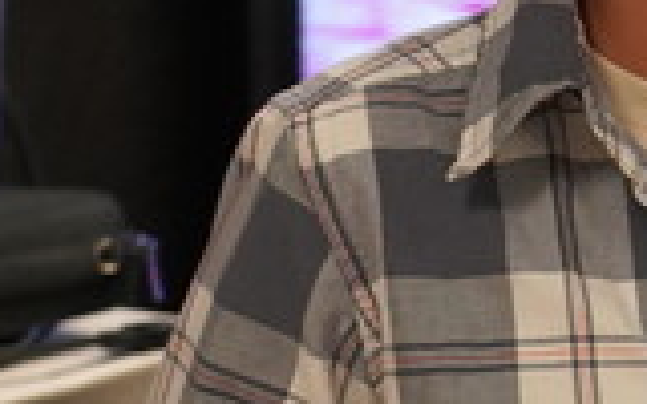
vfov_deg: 3.6
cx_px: 1711
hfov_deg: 5.5
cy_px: 398
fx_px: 6454
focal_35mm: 366
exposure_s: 1/160
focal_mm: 56
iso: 2500
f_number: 4
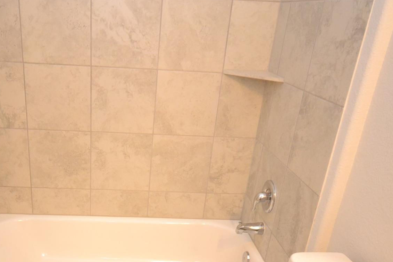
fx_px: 415
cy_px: 200
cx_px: 140
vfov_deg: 34.2
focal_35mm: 38
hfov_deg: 50.0
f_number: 4.8
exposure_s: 1/60
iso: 2500
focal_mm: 14
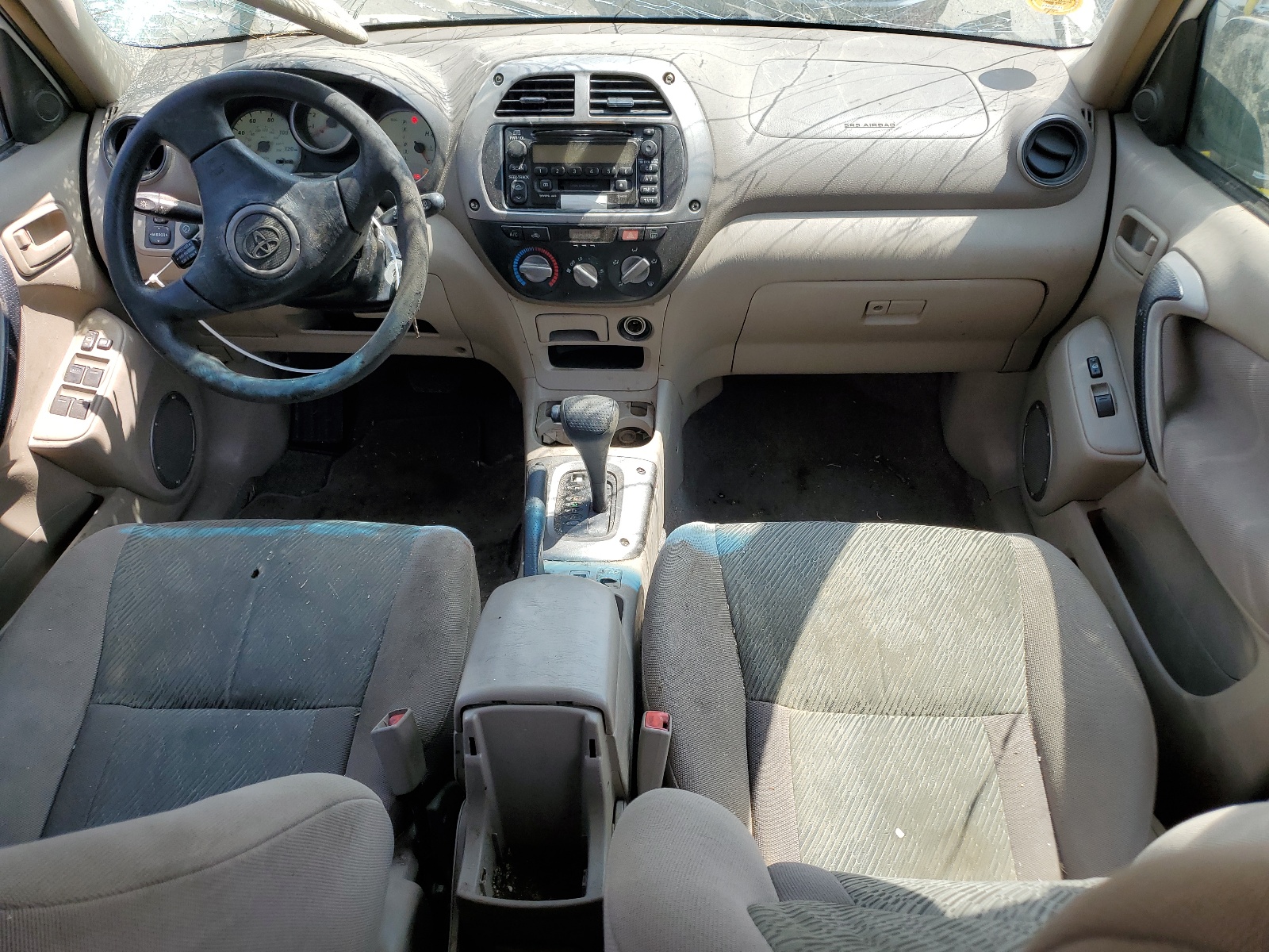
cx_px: 634
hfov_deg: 67.3
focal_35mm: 26
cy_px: 476
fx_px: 953
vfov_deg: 53.1
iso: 50
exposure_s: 1/667
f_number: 1.5
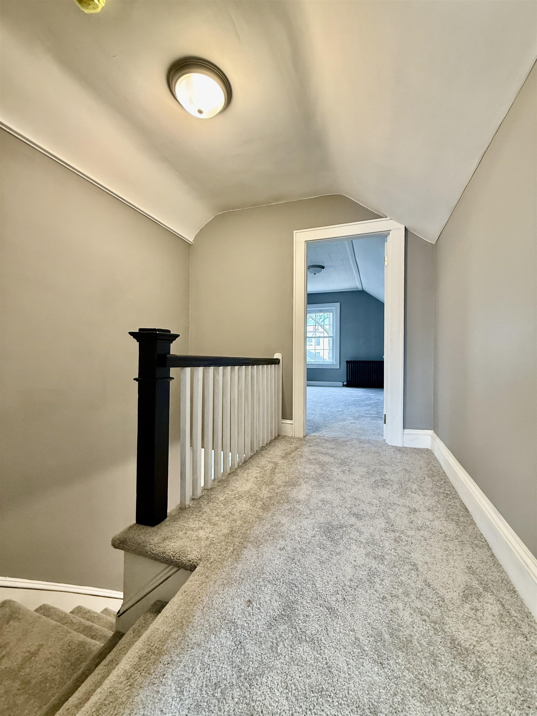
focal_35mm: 14
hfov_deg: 85.7
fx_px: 290
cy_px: 358
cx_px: 268
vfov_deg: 102.1
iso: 320
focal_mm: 2.22
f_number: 2.2
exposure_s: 1/60
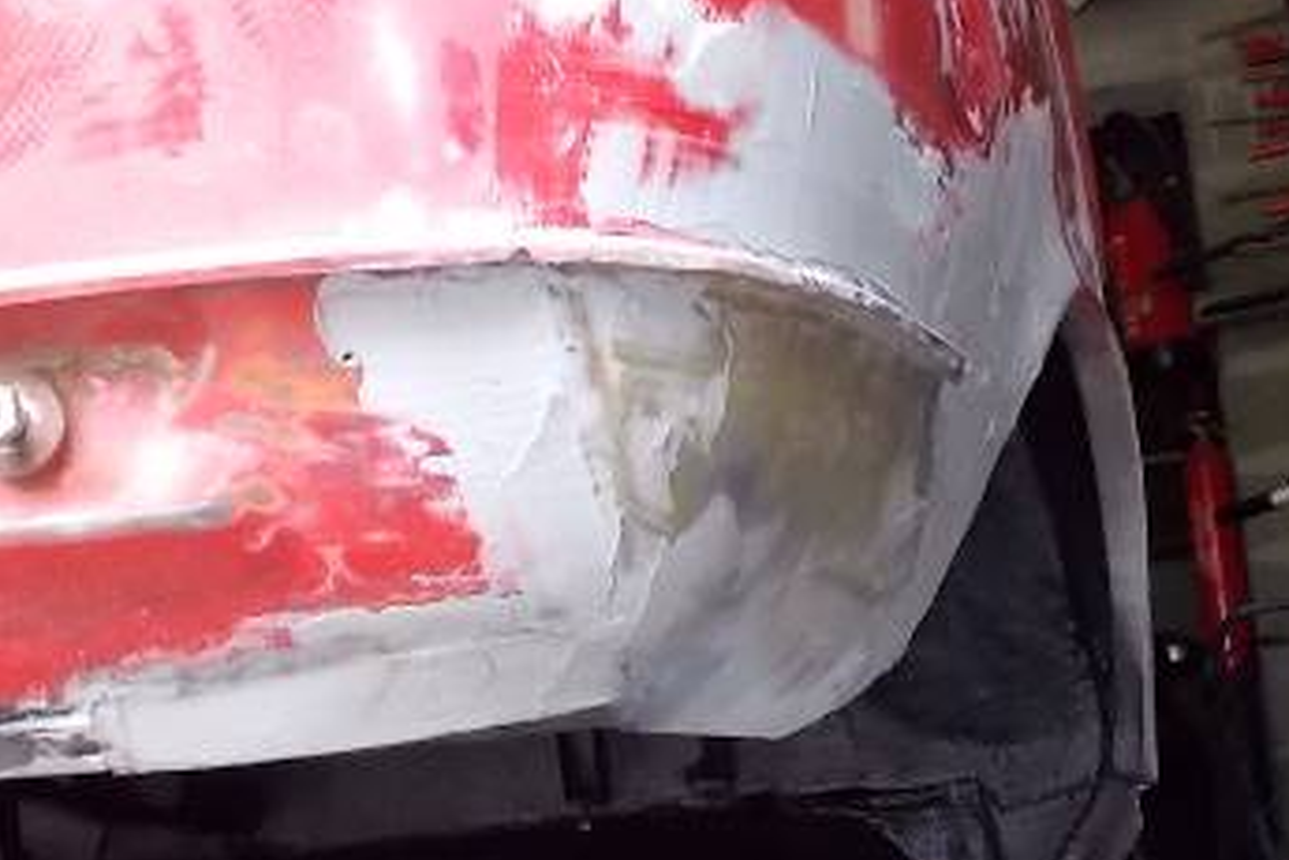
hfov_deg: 35.6
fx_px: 2005
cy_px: 621
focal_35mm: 56
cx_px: 710
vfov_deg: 24.0
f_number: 3.3
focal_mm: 4.1
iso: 250
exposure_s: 1/25
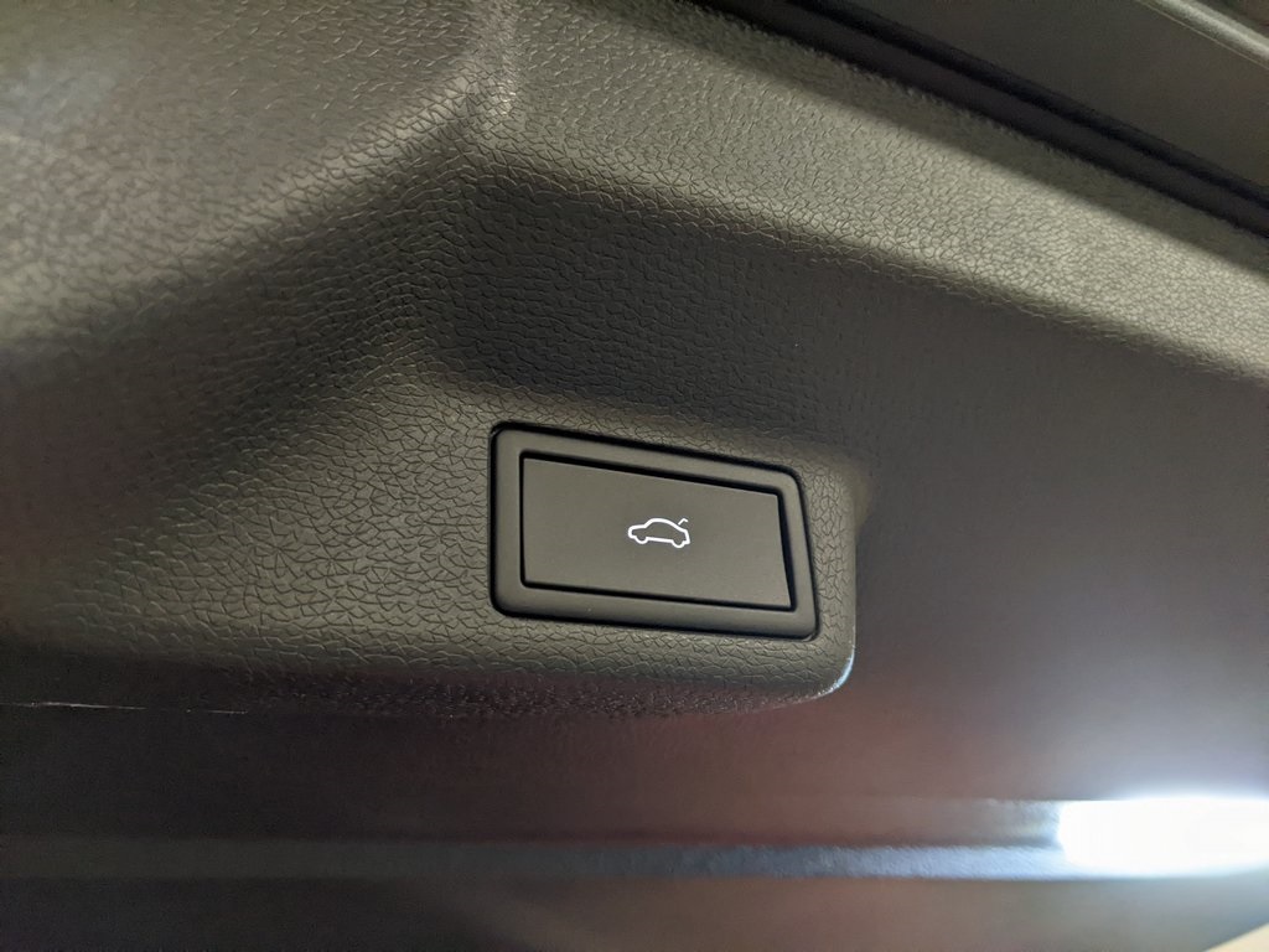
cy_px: 476
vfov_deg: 51.4
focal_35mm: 27
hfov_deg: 65.3
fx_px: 990
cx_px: 634
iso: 511
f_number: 1.8
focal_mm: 4.44
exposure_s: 1/24
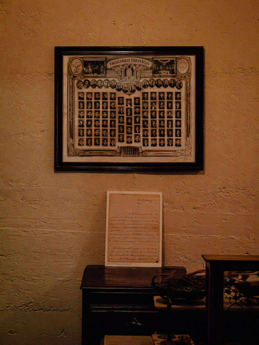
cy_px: 172
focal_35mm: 90
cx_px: 130
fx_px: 898
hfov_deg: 16.4
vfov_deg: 21.8
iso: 6400
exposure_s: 1/500
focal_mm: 45
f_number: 5.6
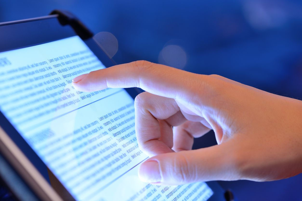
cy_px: 100
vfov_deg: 13.1
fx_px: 881
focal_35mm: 105
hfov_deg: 19.4
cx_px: 151
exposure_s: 1/1.6
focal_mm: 105
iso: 200
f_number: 7.1
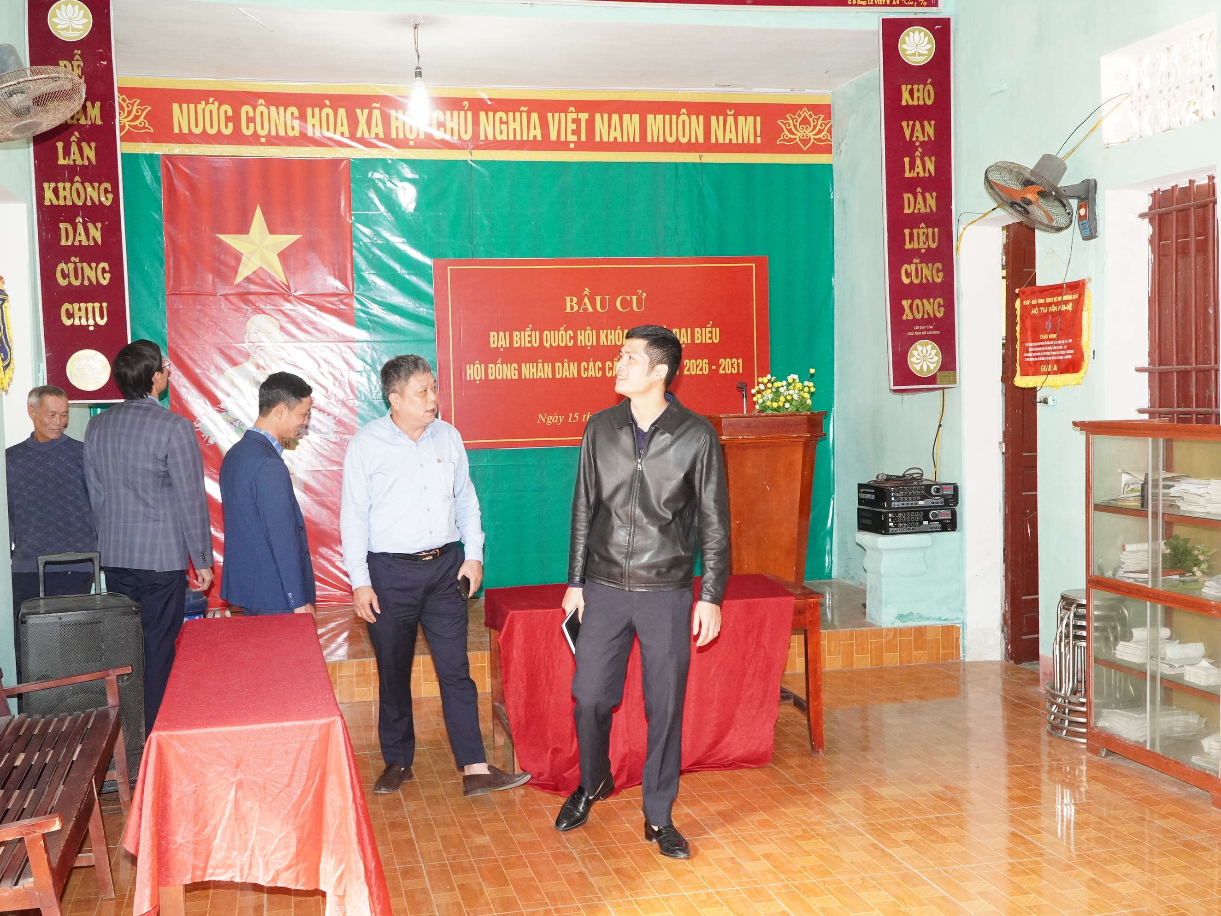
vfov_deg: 39.7
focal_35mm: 36
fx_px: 1270
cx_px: 566
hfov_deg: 51.3
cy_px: 461
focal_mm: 22
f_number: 5.6
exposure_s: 1/160
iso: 3200
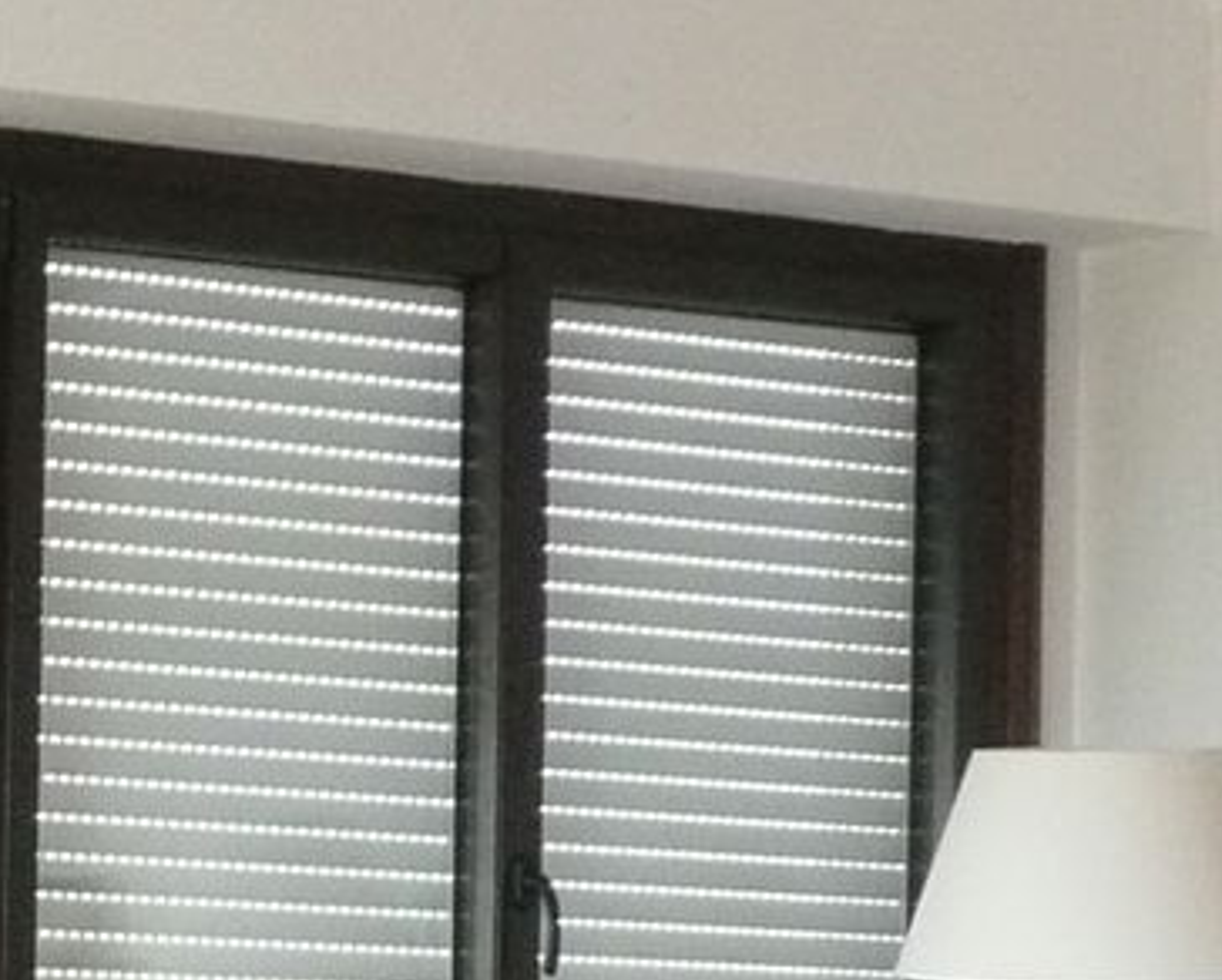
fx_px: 4345
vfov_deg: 12.5
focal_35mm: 120
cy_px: 1202
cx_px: -927
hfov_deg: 14.3
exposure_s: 1/100
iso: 400
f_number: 3.3
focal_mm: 4.6
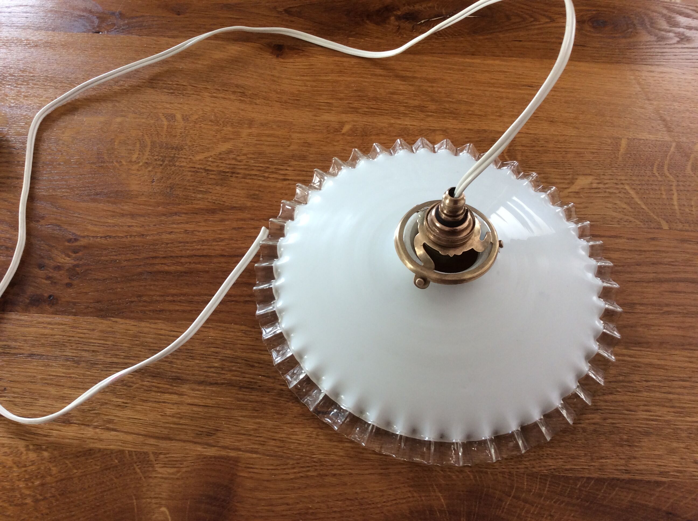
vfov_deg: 44.1
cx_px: 349
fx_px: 644
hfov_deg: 56.9
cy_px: 260
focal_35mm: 32
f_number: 2.4
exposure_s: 1/25
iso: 40
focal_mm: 3.3
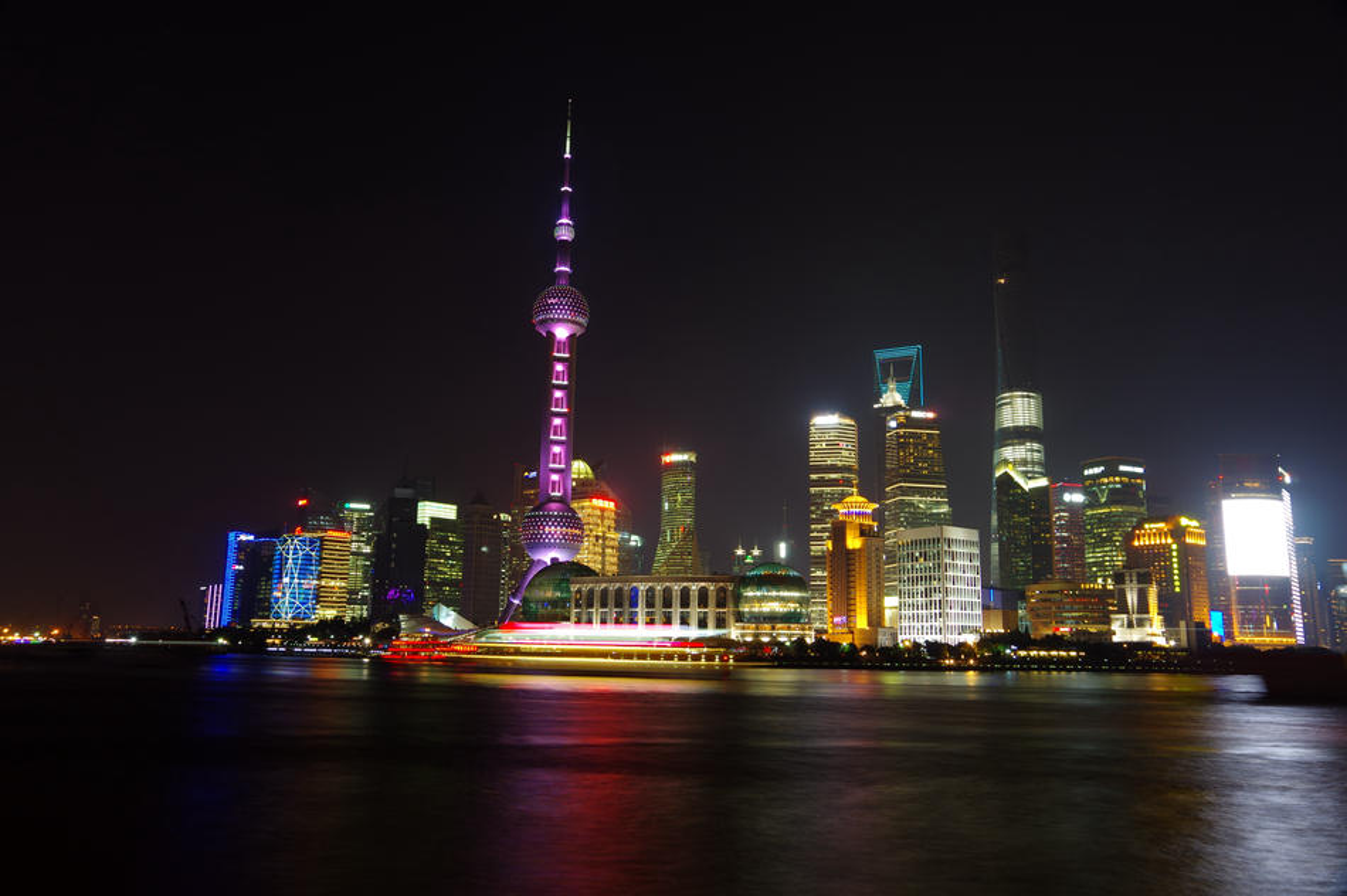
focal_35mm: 27
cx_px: 674
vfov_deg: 47.9
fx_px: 1010
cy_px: 448
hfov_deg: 67.4
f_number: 13
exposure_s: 15
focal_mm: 18
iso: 125
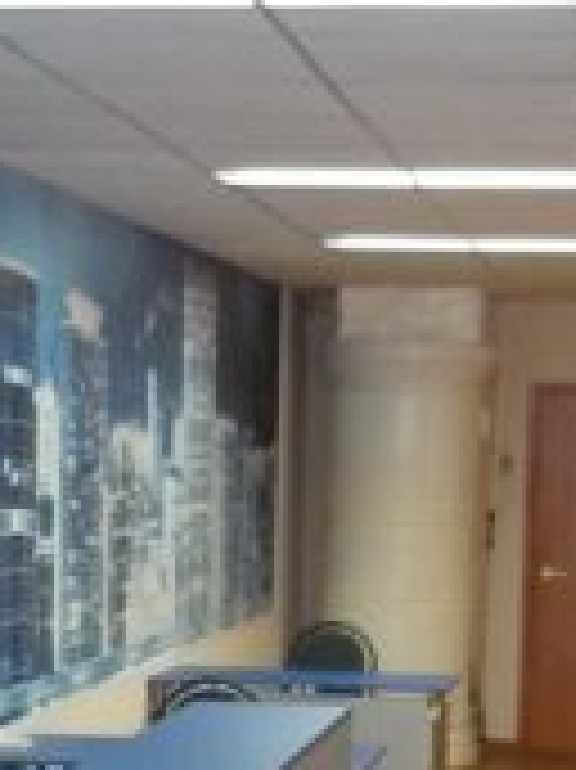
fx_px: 2288
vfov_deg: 18.3
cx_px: 351
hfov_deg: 14.3
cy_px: 862
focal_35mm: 103
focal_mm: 5.5
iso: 500
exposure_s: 1/30
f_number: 2.8
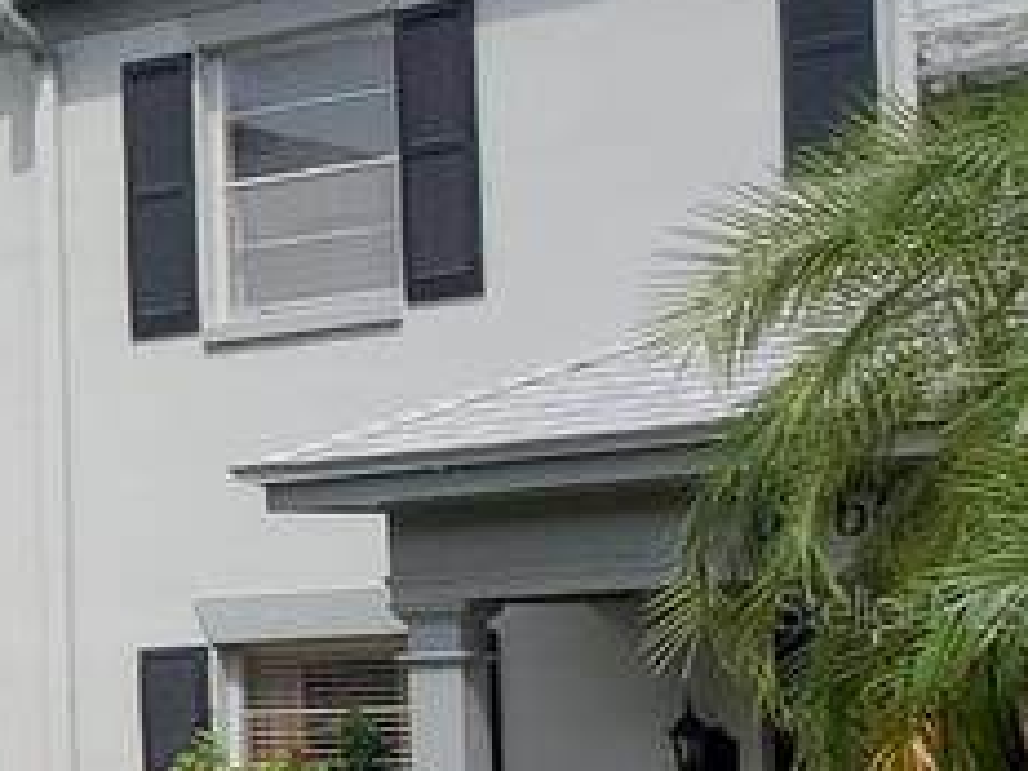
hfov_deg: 13.7
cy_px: 607
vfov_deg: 12.8
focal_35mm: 115
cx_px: -1227
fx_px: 3415
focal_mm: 4.3
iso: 50
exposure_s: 1/1199
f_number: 2.4
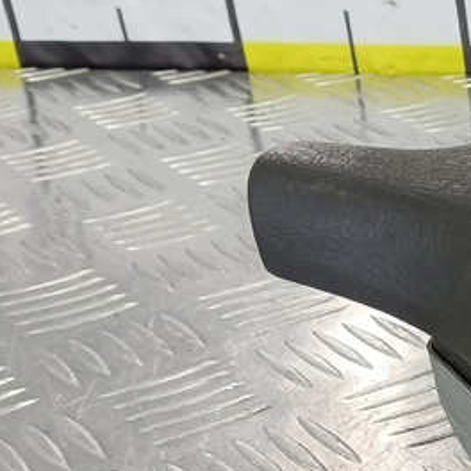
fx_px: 1216
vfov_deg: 21.8
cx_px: 839
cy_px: 323
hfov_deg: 17.8
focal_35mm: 79
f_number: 1.6
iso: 168
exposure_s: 1/50
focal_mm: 4.11
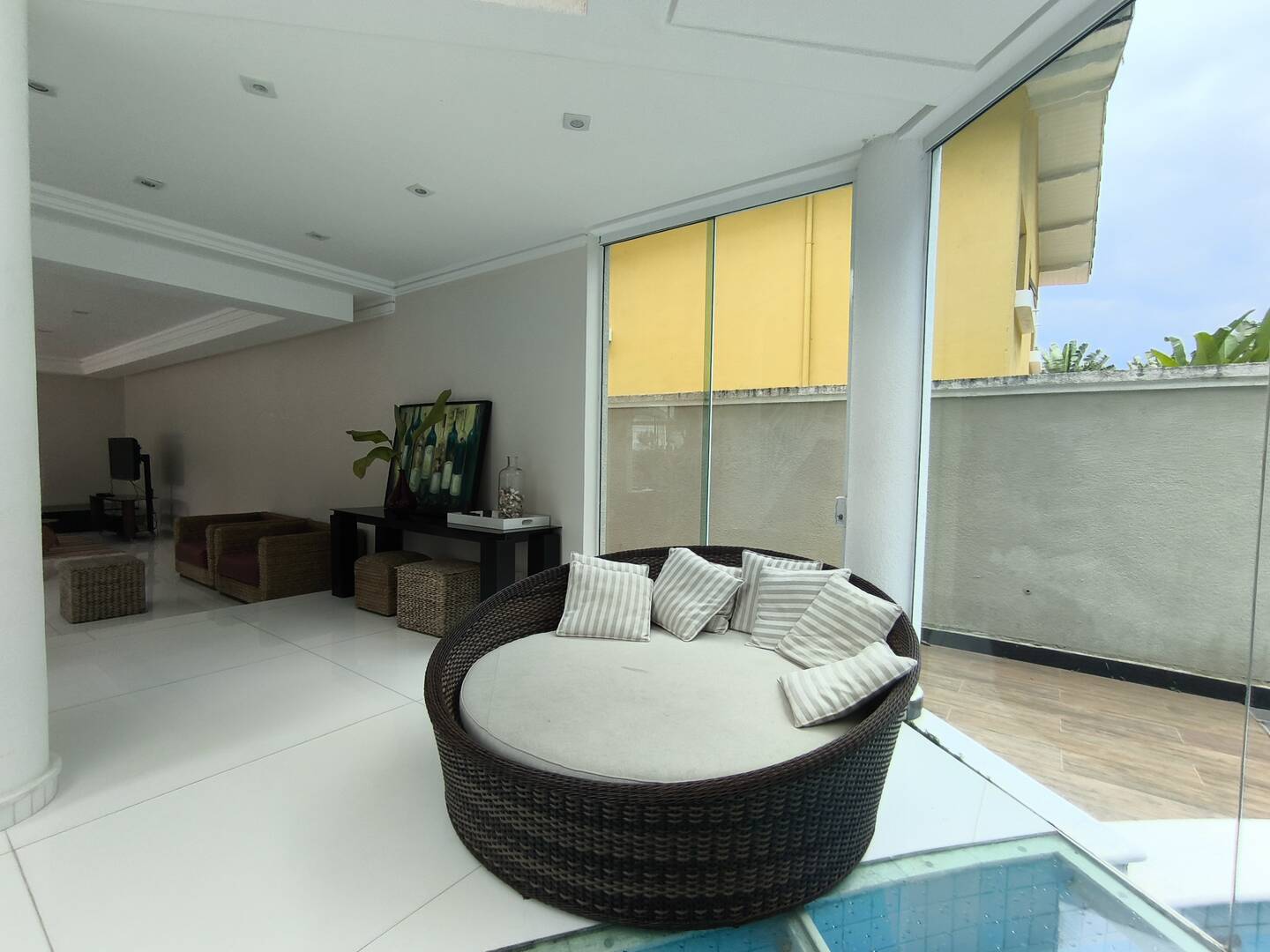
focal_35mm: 16
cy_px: 476
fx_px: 587
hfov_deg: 94.5
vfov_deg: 78.1
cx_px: 635
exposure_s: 1/264
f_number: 2.2
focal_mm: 1.65
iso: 50
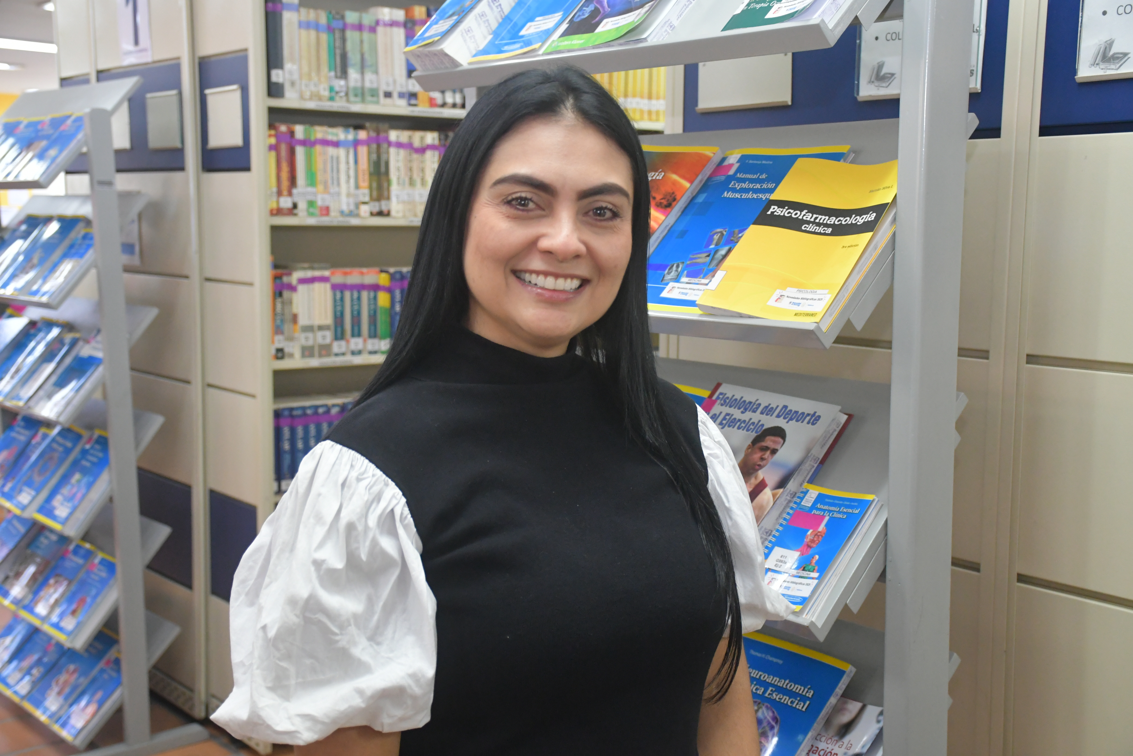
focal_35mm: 48
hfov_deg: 41.1
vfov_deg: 28.1
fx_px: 1511
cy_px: 378
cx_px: 566
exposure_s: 1/125
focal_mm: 32
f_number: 4
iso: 2500
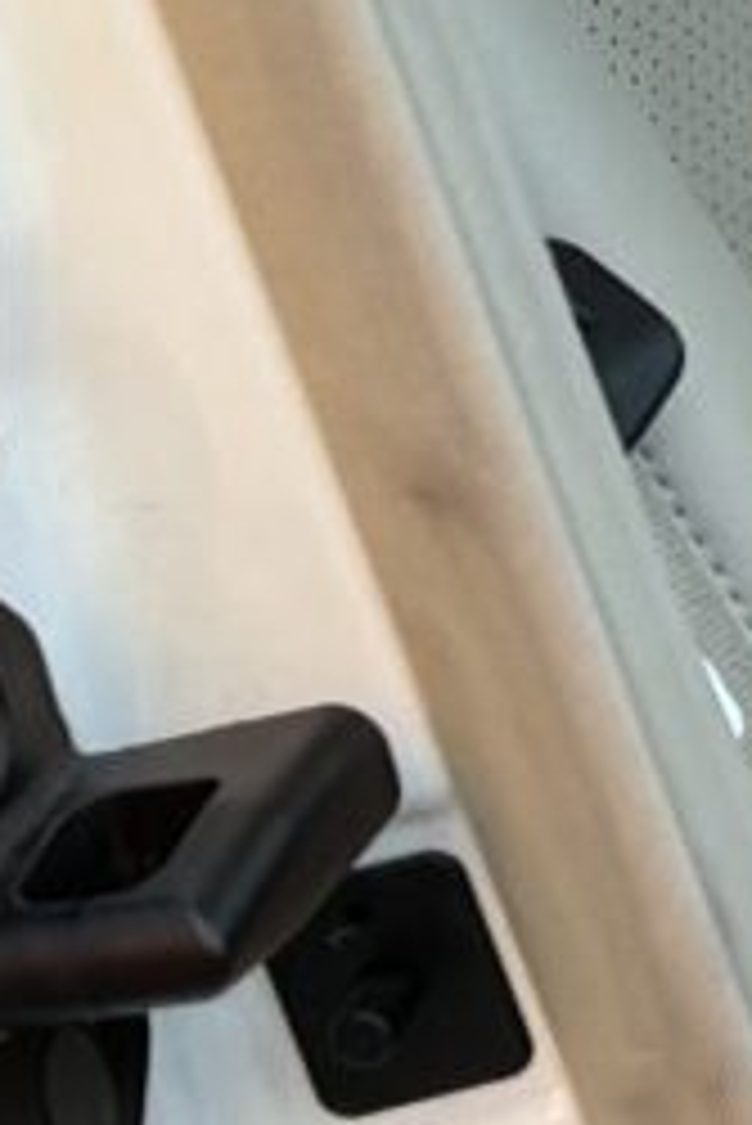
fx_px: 8667
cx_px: 3337
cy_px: -54
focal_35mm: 277
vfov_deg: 7.4
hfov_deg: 4.5
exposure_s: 1/121
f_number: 1.6
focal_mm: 5.96
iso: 50
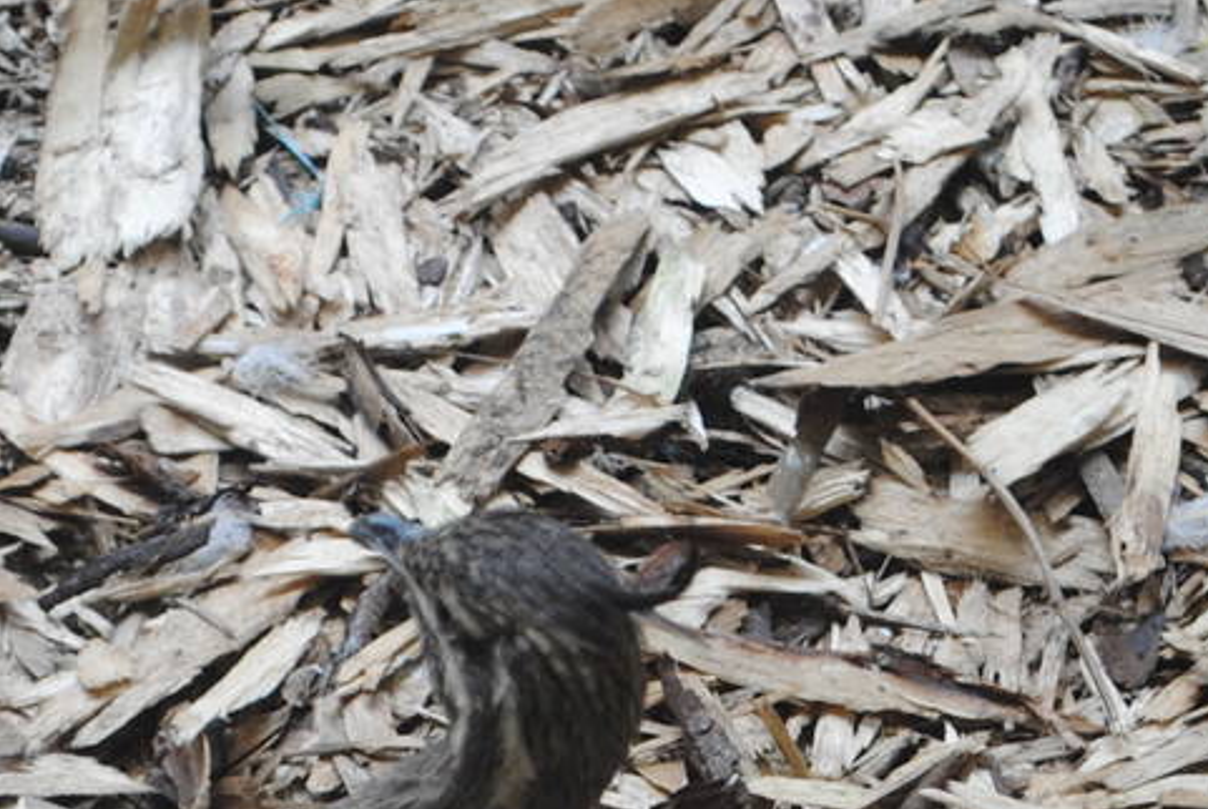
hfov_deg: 7.5
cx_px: 359
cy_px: 1016
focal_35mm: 275
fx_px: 9228
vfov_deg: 5.0
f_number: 5.6
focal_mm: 55
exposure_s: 1/30
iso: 200
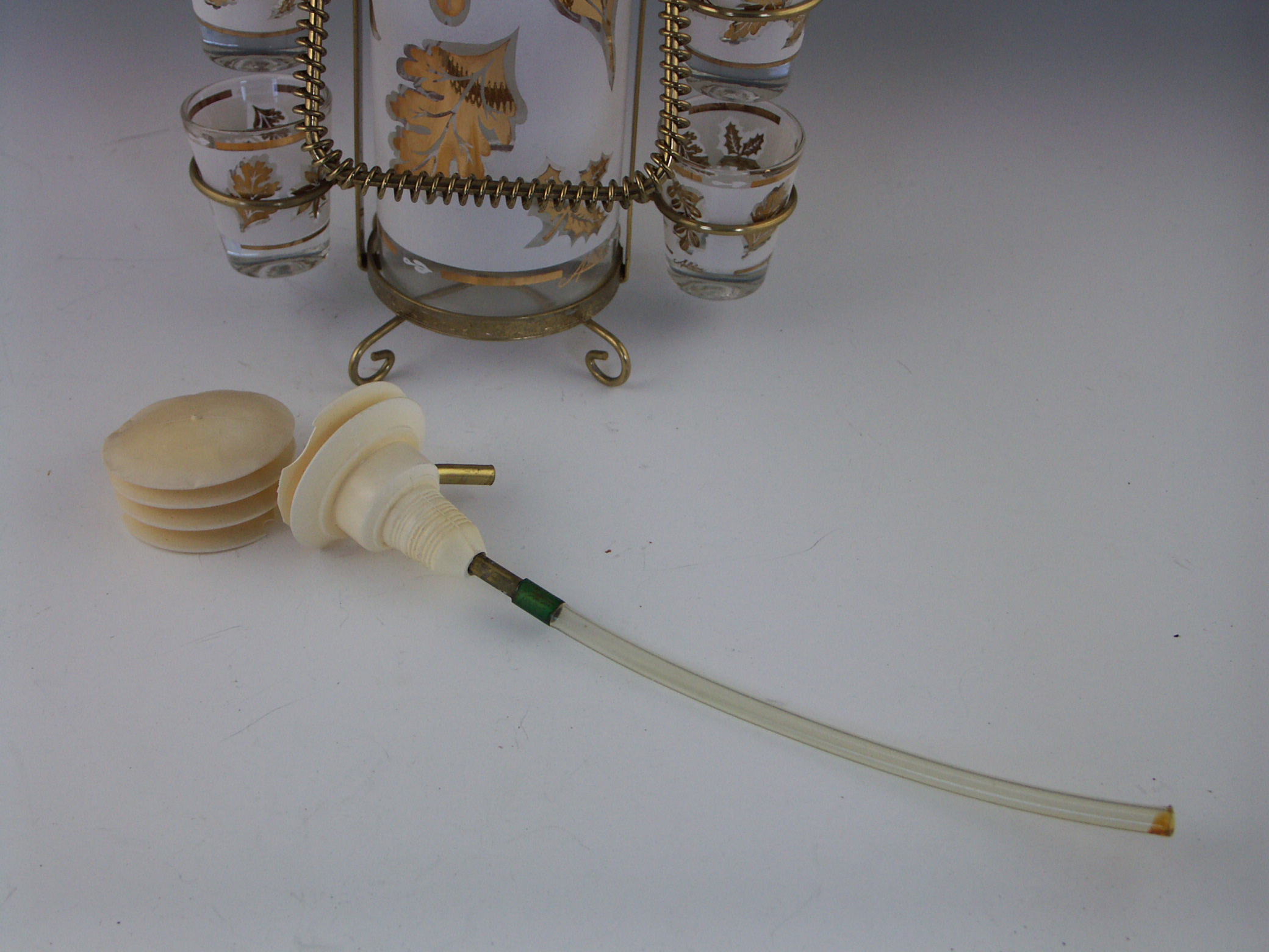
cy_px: 476
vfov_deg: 32.9
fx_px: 1613
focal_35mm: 44
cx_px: 634
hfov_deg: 42.9
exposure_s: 1/200
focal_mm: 11.31
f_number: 2.8
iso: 100
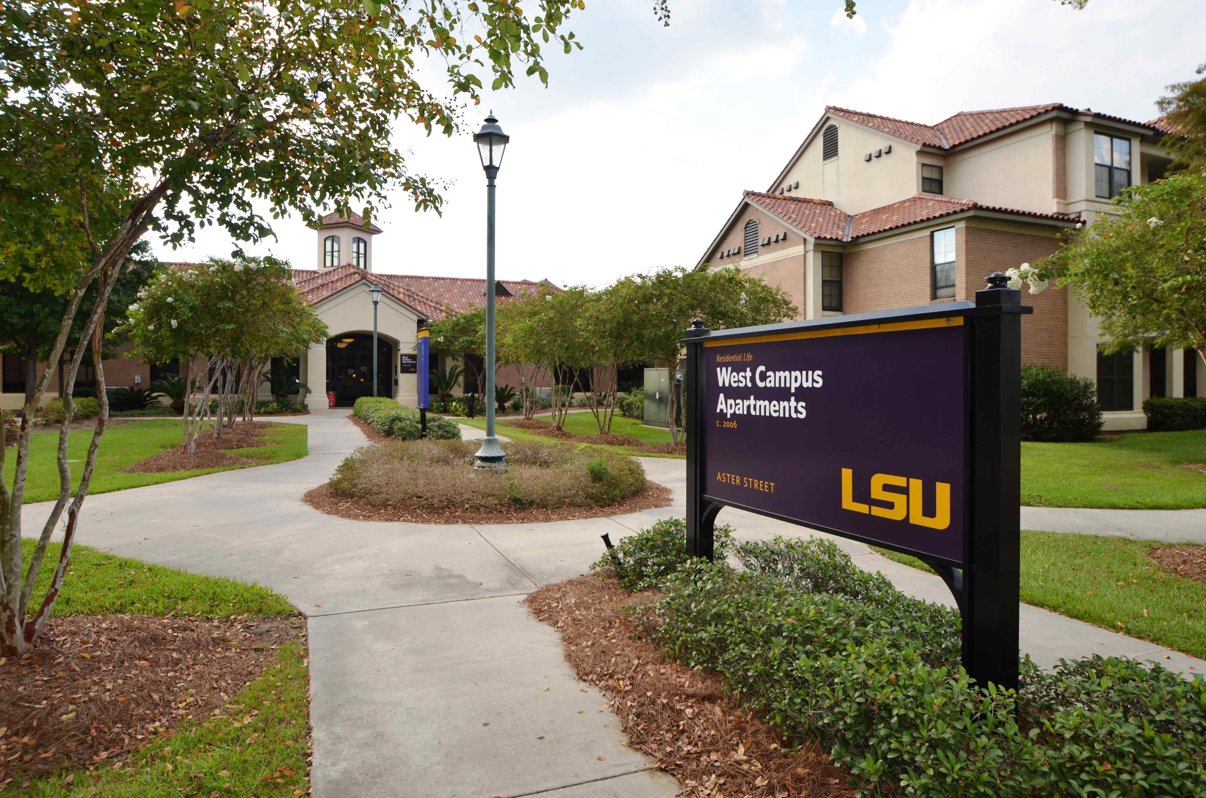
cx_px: 603
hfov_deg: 81.3
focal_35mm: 21
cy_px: 399
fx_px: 702
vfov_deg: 59.3
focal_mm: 14
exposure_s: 1/200
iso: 100
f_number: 7.1
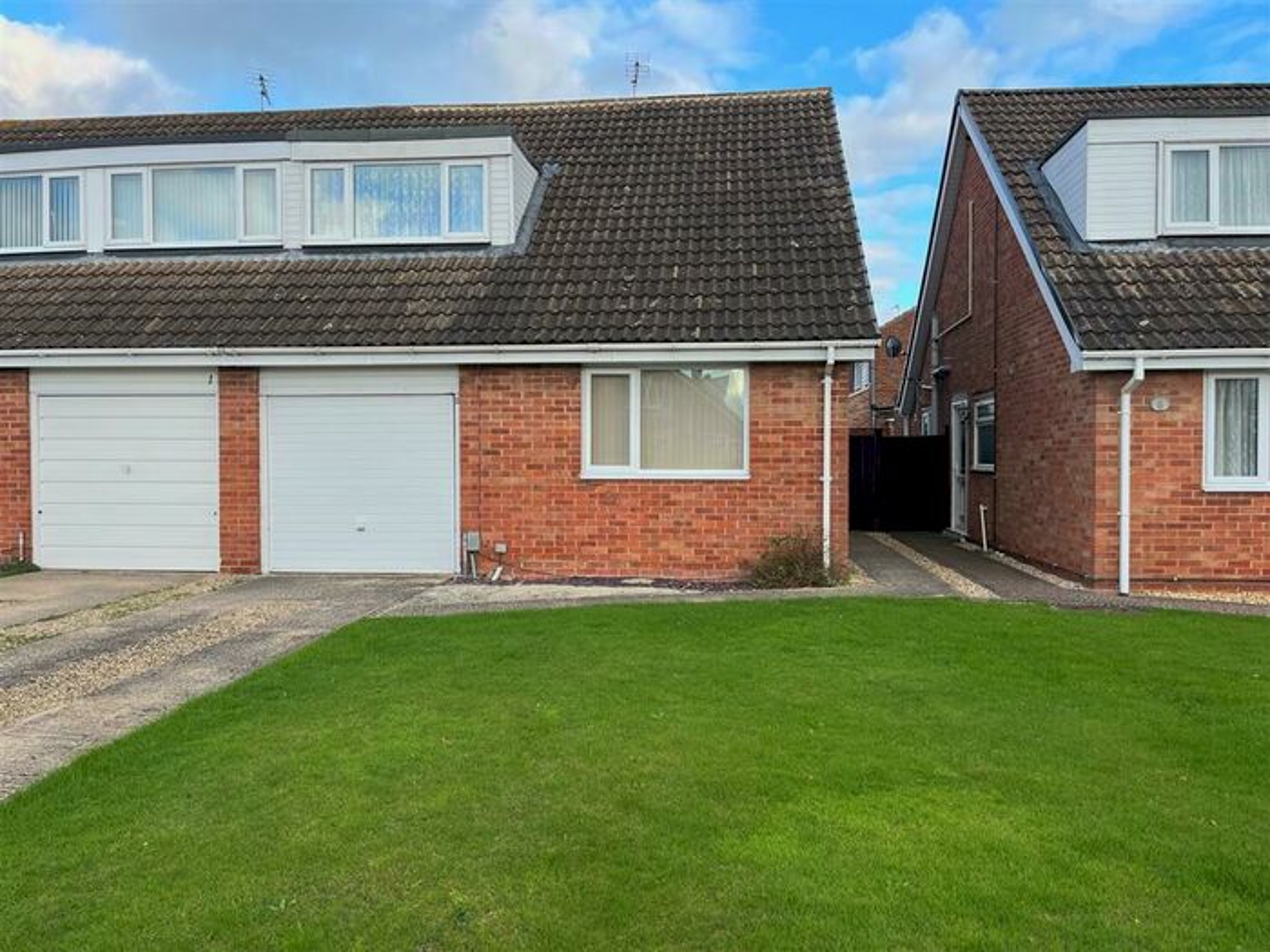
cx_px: 635
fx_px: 954
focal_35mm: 26
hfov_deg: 67.3
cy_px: 476
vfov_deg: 53.1
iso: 50
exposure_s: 1/967
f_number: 1.6
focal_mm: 5.1
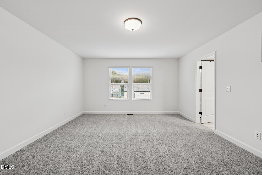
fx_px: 109
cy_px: 88
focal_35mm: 15
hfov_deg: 100.4
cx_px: 131
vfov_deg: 77.4
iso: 100
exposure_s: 1/4
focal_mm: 15
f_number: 9
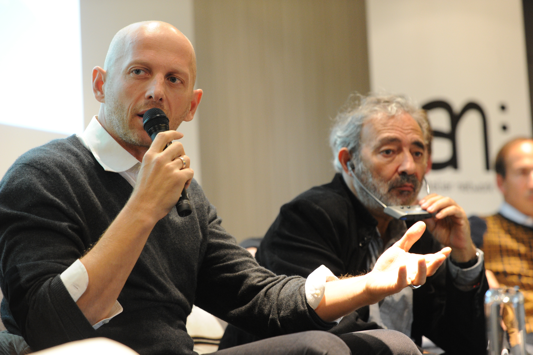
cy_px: 178
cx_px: 266
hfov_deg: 17.1
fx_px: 1776
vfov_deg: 11.4
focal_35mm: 120
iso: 4000
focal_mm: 120
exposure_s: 1/125
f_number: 4.5
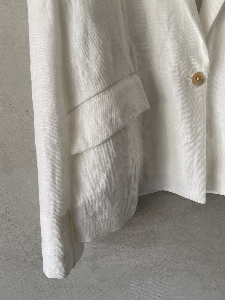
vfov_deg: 67.3
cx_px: 112
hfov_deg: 53.1
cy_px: 150
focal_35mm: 26
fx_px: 225
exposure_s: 1/121
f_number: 1.8
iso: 100
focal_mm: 4.25
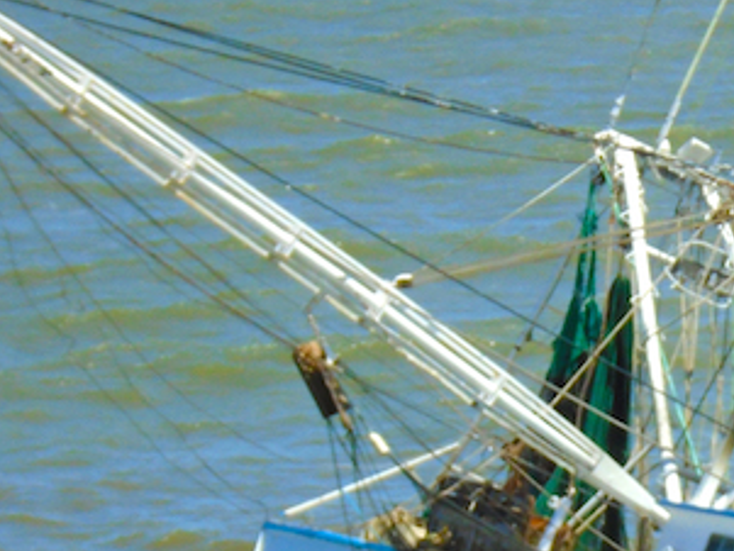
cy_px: 495
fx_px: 7318
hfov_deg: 5.7
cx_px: 829
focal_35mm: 345
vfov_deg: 4.3
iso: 100
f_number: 6.4
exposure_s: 1/400
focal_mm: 23
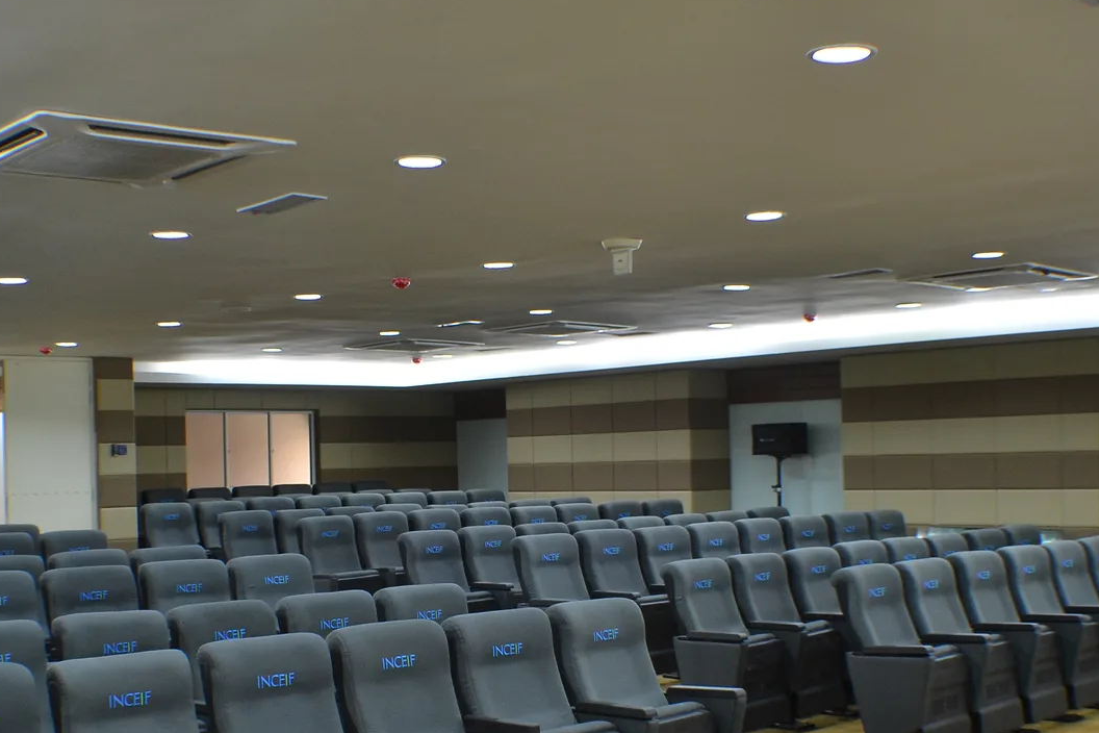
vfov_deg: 22.5
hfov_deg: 33.4
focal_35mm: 60
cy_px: 476
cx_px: 502
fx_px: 1832
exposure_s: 1/30
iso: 400
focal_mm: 22
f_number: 4.5
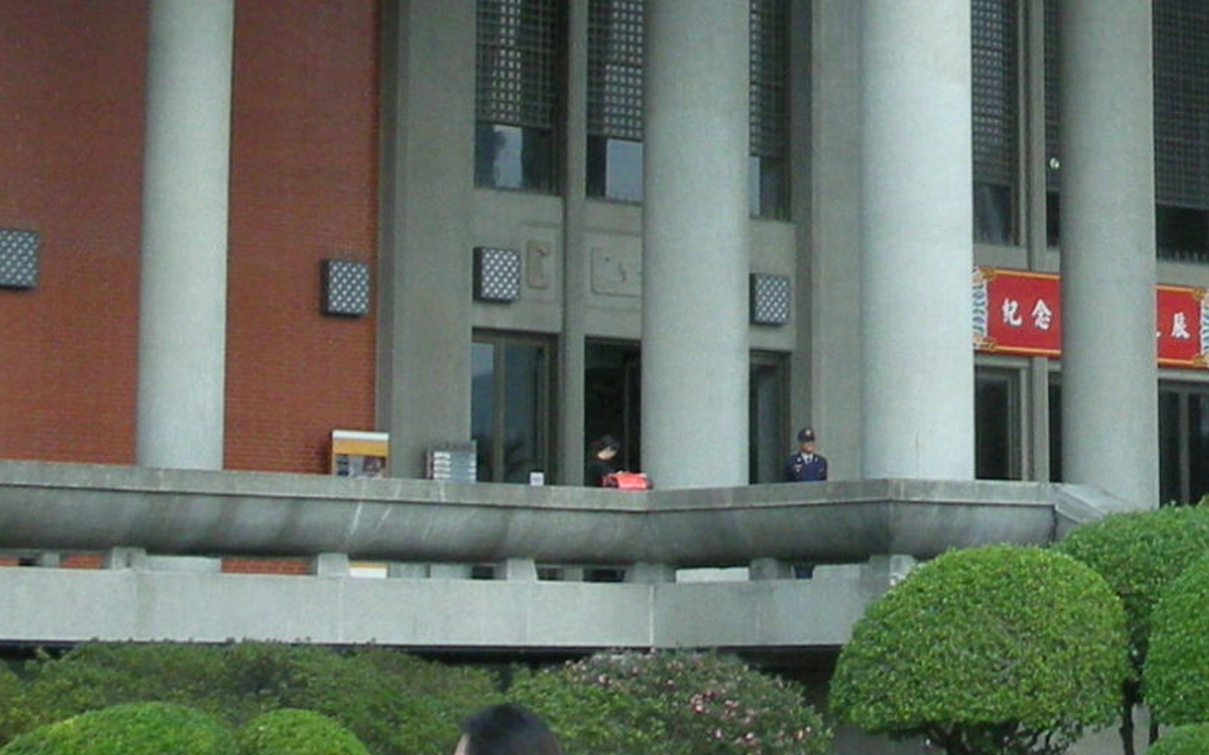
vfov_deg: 10.9
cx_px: 1039
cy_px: -247
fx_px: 3854
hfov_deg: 17.6
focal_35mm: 117
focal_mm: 5.8
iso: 90
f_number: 7.9
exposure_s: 1/92
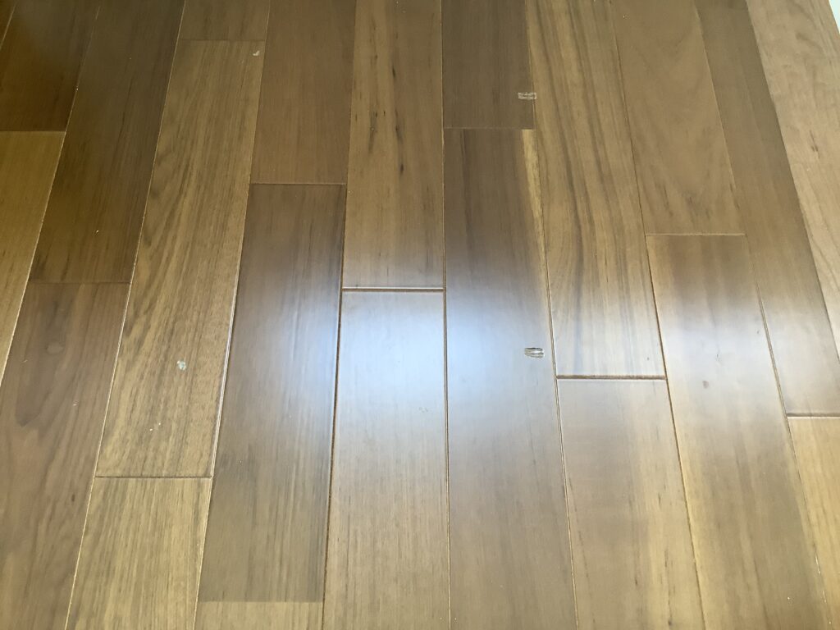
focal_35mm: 31
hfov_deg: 58.4
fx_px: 752
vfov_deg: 45.4
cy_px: 315
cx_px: 420
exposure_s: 1/60
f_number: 2.4
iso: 160
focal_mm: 3.3
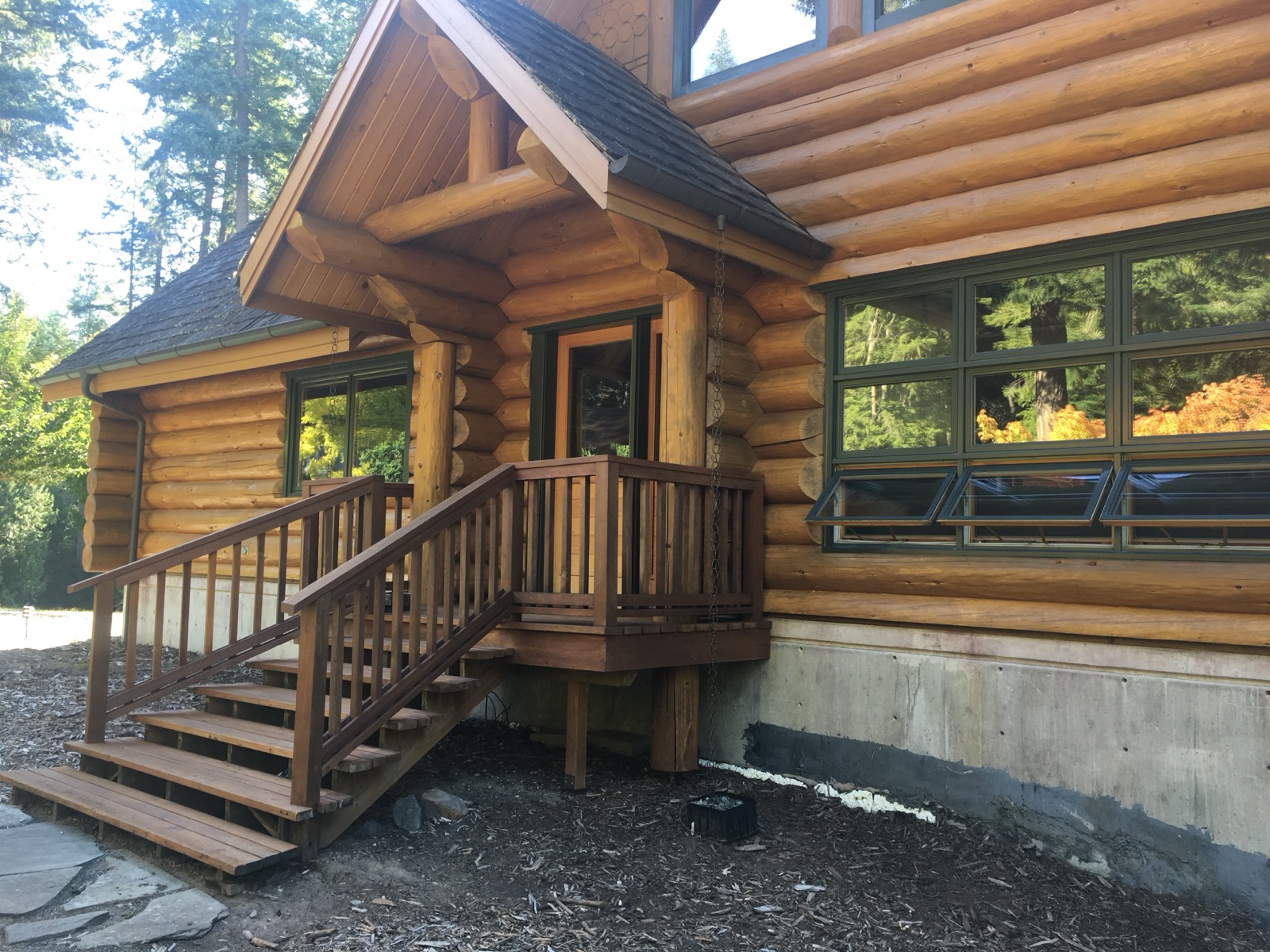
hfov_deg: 61.7
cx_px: 635
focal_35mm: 29
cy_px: 476
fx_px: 1064
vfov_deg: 48.2
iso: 32
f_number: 2.2
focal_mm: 4.15
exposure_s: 1/60
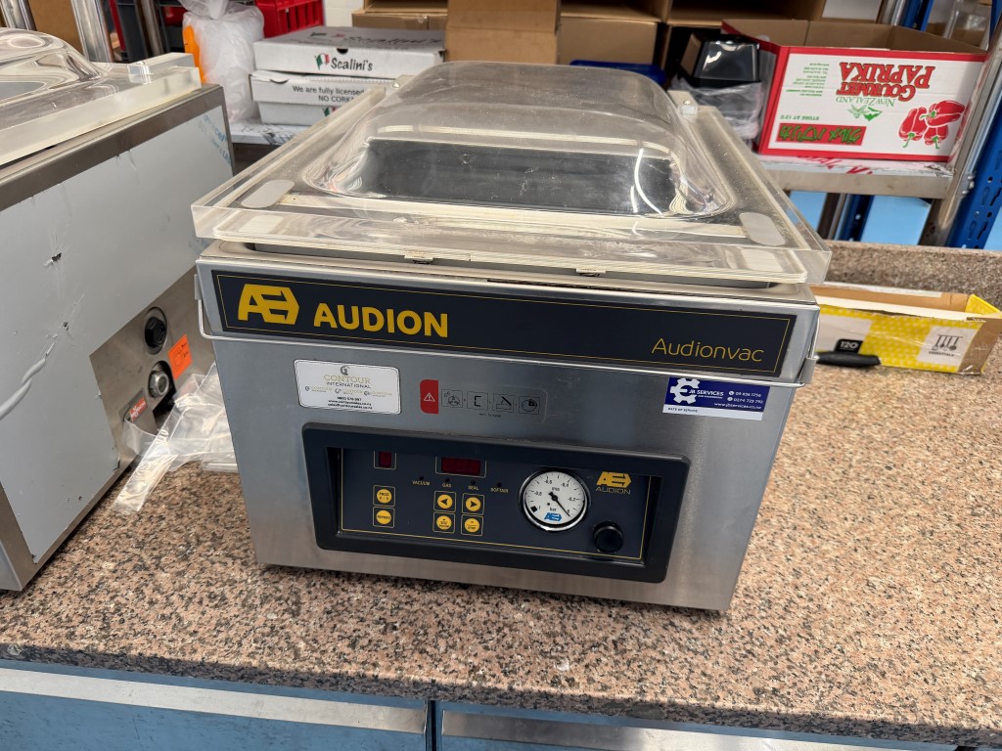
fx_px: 695
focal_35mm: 24
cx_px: 501
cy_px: 376
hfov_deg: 71.6
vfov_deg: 56.8
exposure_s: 1/82
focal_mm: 6.76
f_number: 1.78
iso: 200
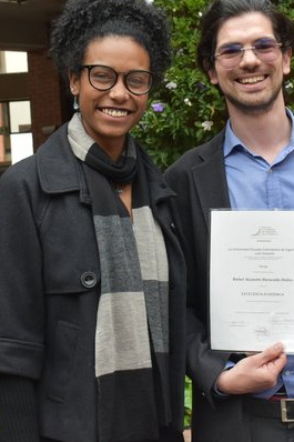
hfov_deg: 15.8
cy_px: 169
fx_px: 1054
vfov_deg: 23.6
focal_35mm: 86
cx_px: 197
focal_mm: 30
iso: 800
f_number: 7.1
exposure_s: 1/200
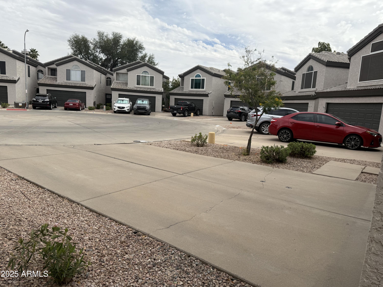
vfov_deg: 56.8
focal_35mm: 24
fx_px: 266
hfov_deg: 71.6
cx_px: 192
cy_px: 144
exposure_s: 1/4167
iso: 80
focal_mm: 6.76
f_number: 1.78
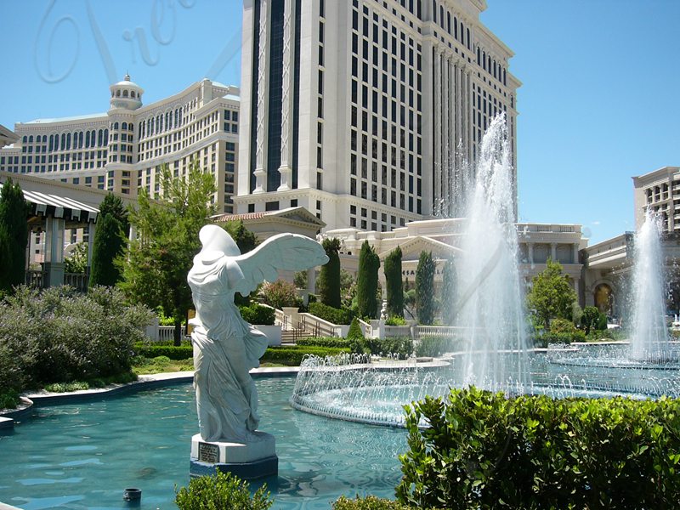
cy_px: 255
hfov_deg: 52.6
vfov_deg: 40.7
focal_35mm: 35
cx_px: 340
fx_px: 688
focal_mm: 5.8
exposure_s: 1/100
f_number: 8
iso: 50
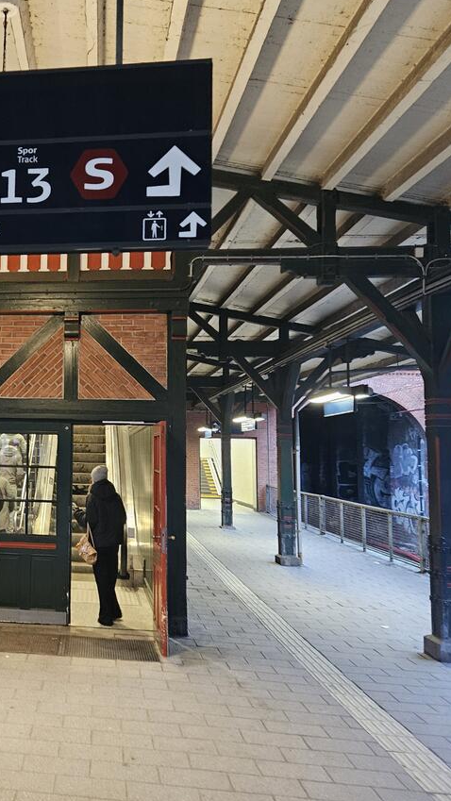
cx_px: -6
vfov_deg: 58.0
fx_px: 722
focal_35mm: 34
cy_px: 403
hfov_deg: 31.9
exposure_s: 1/50
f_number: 1.8
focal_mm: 5.4
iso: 800
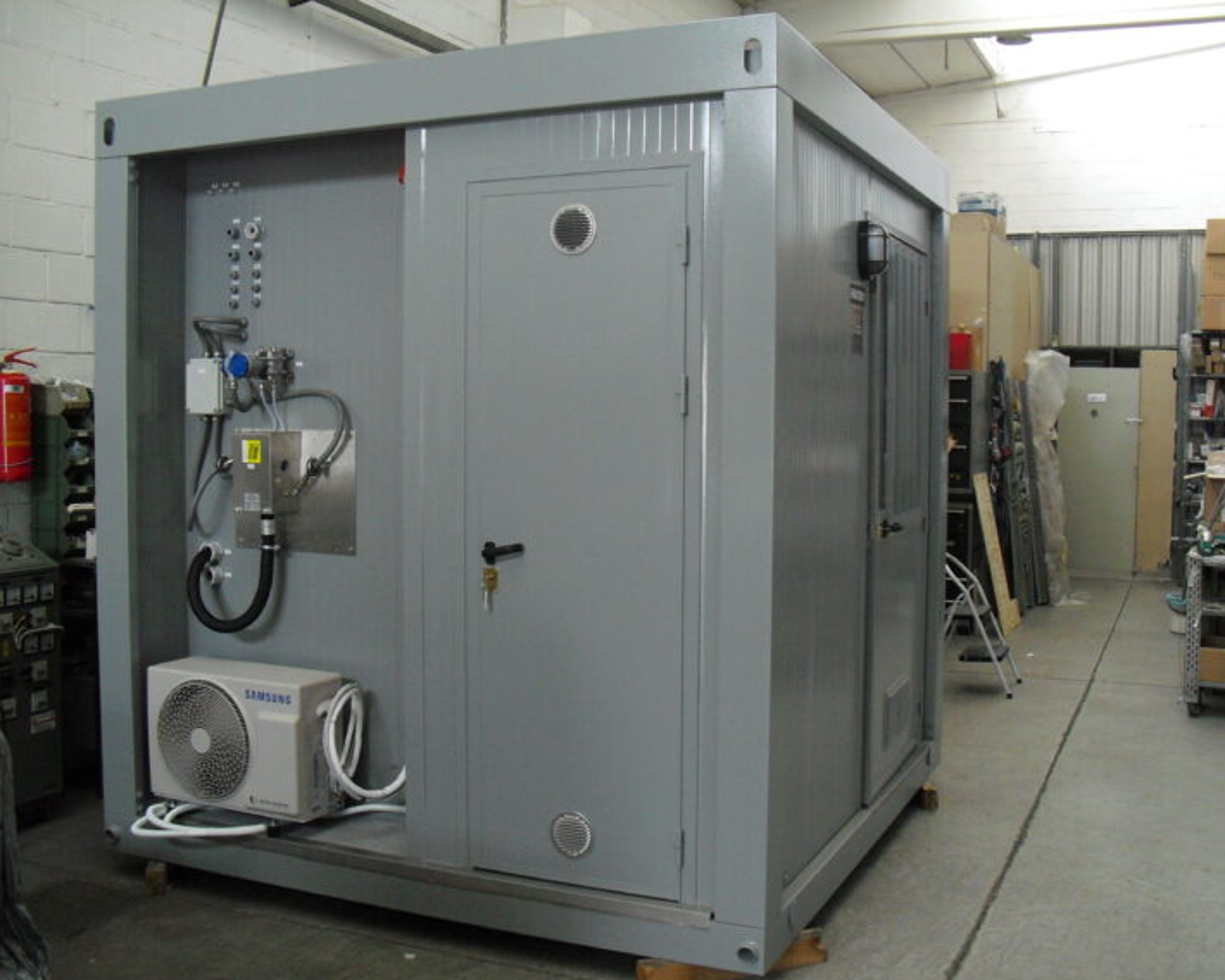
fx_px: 1378
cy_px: 495
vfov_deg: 39.2
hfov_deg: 47.9
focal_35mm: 38
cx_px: 647
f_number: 3.1
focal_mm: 6.3
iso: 400
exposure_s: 1/60
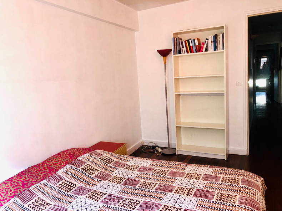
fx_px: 228
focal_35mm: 28
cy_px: 106
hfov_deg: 63.5
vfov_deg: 49.7
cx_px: 141
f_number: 1.8
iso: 50
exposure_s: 1/15
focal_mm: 3.99
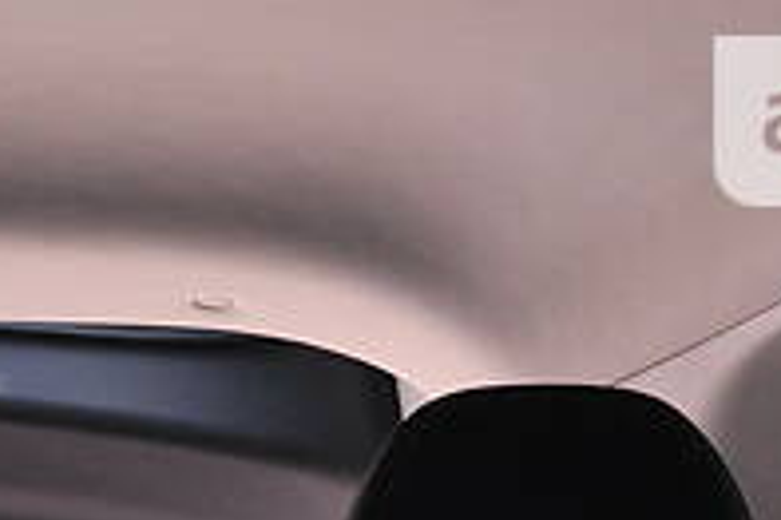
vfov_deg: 9.5
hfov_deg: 14.6
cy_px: 1042
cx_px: -242
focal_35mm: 134
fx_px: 2905
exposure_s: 1/500
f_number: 5
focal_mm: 22
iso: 800
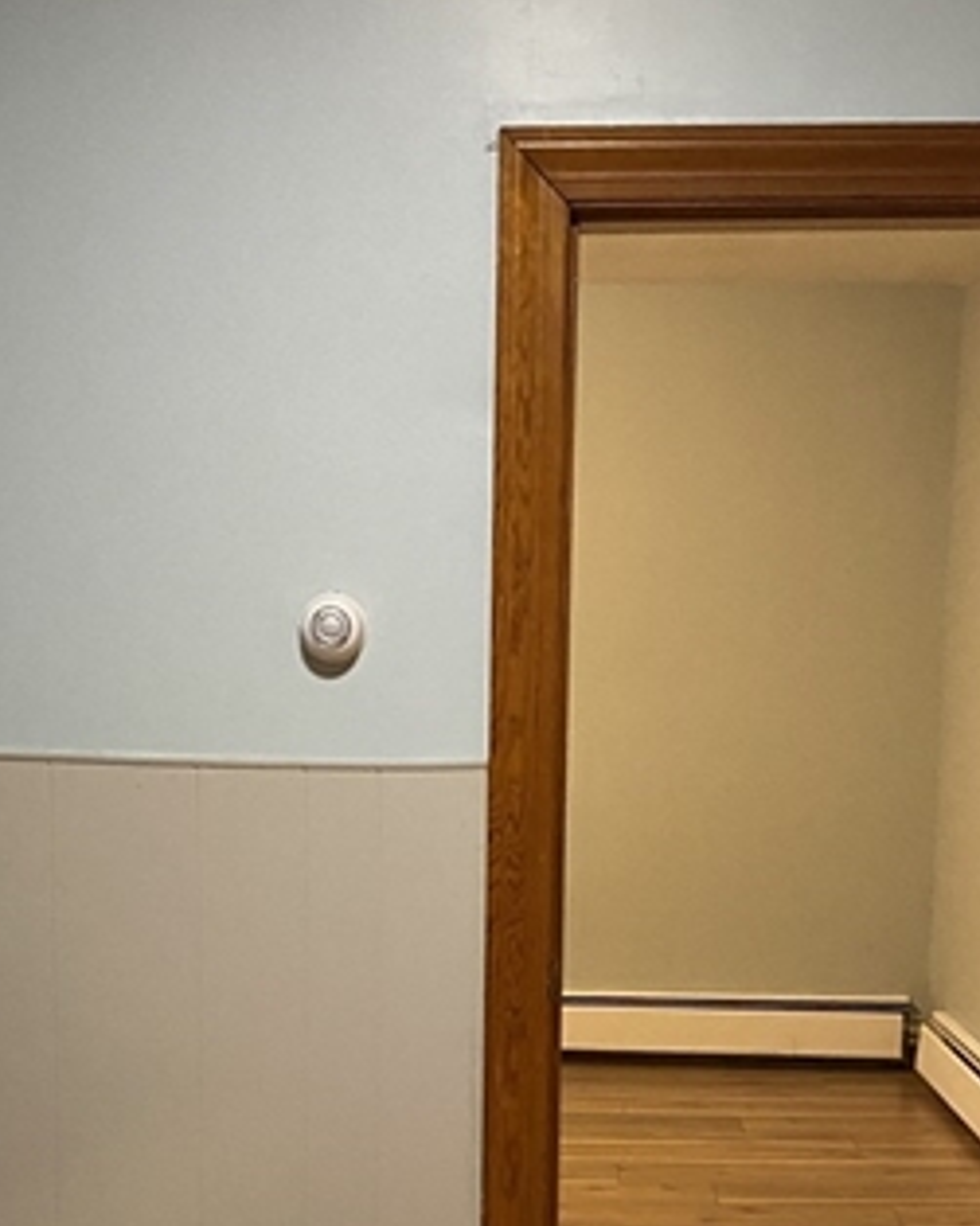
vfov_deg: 29.8
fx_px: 2249
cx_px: 406
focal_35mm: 62
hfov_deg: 24.6
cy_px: 980
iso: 400
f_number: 1.8
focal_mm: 4.25
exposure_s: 1/40
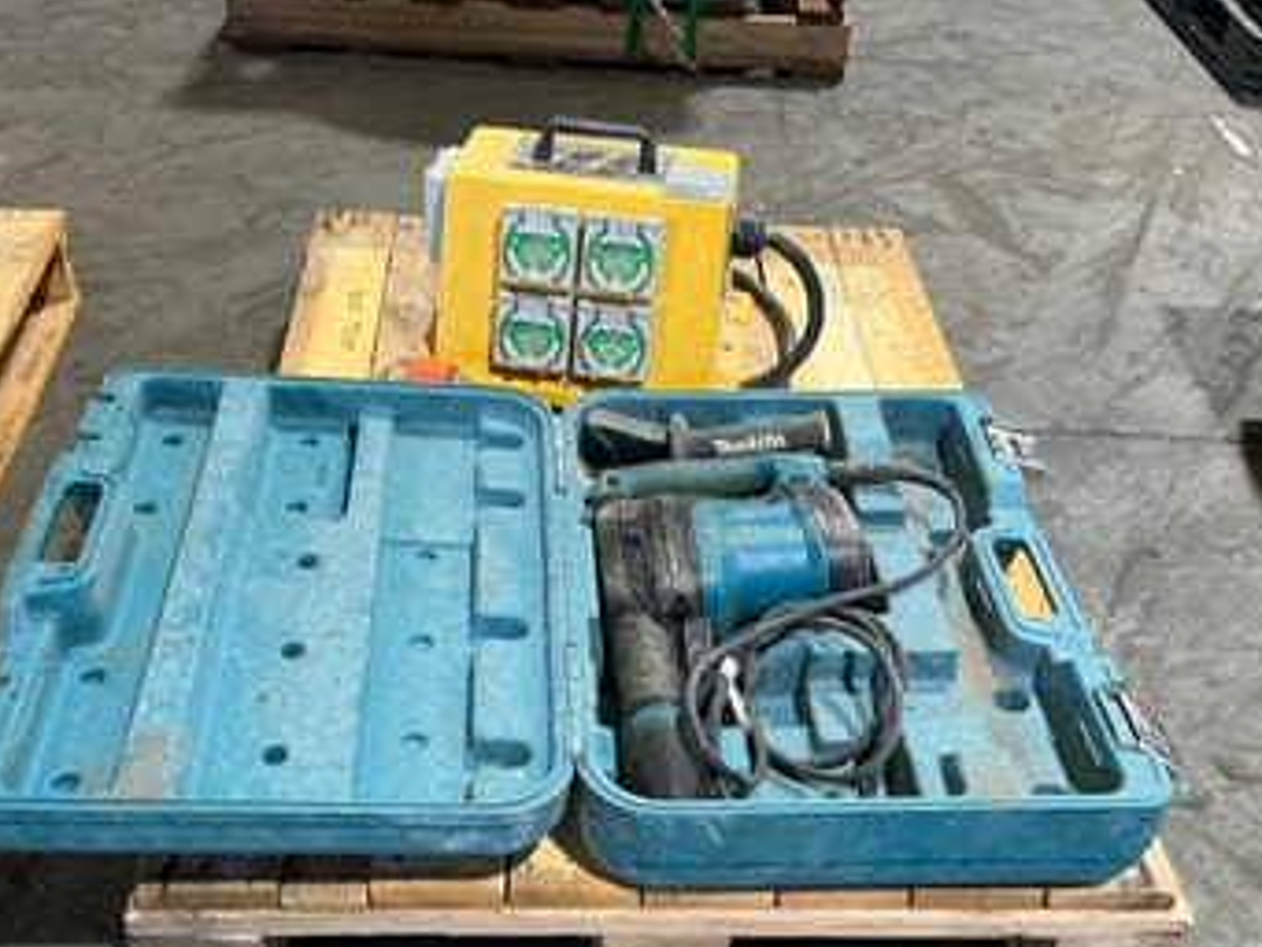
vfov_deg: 34.8
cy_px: 631
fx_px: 1495
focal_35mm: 41
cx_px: 614
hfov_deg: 45.8
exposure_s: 1/50
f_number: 1.8
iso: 100
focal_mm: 3
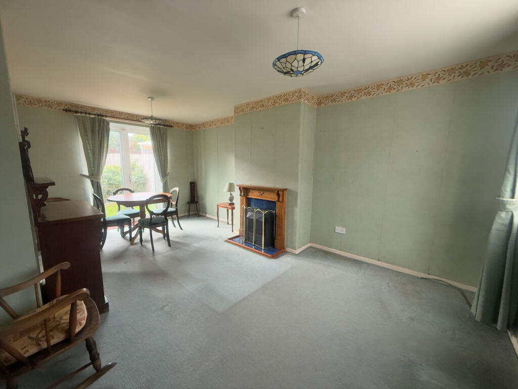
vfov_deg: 85.7
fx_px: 209
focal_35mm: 14
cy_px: 194
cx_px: 259
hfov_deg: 102.1
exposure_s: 1/92
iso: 320
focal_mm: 2.22
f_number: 2.2
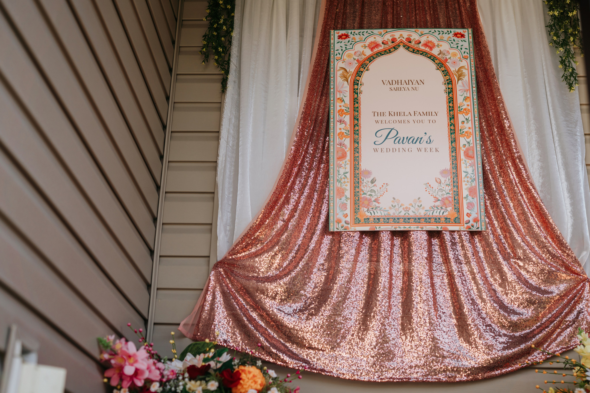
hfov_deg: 39.6
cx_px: 295
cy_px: 196
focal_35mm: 50
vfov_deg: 27.0
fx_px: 819
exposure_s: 1/1600
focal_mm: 50
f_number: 2.2
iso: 100
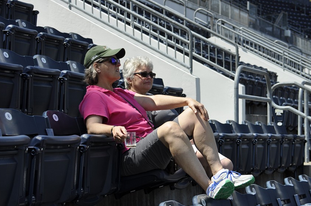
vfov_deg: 13.8
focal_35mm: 99
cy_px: 104
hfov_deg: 20.6
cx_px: 172
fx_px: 854
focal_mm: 56
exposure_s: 1/500
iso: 200
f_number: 5.6
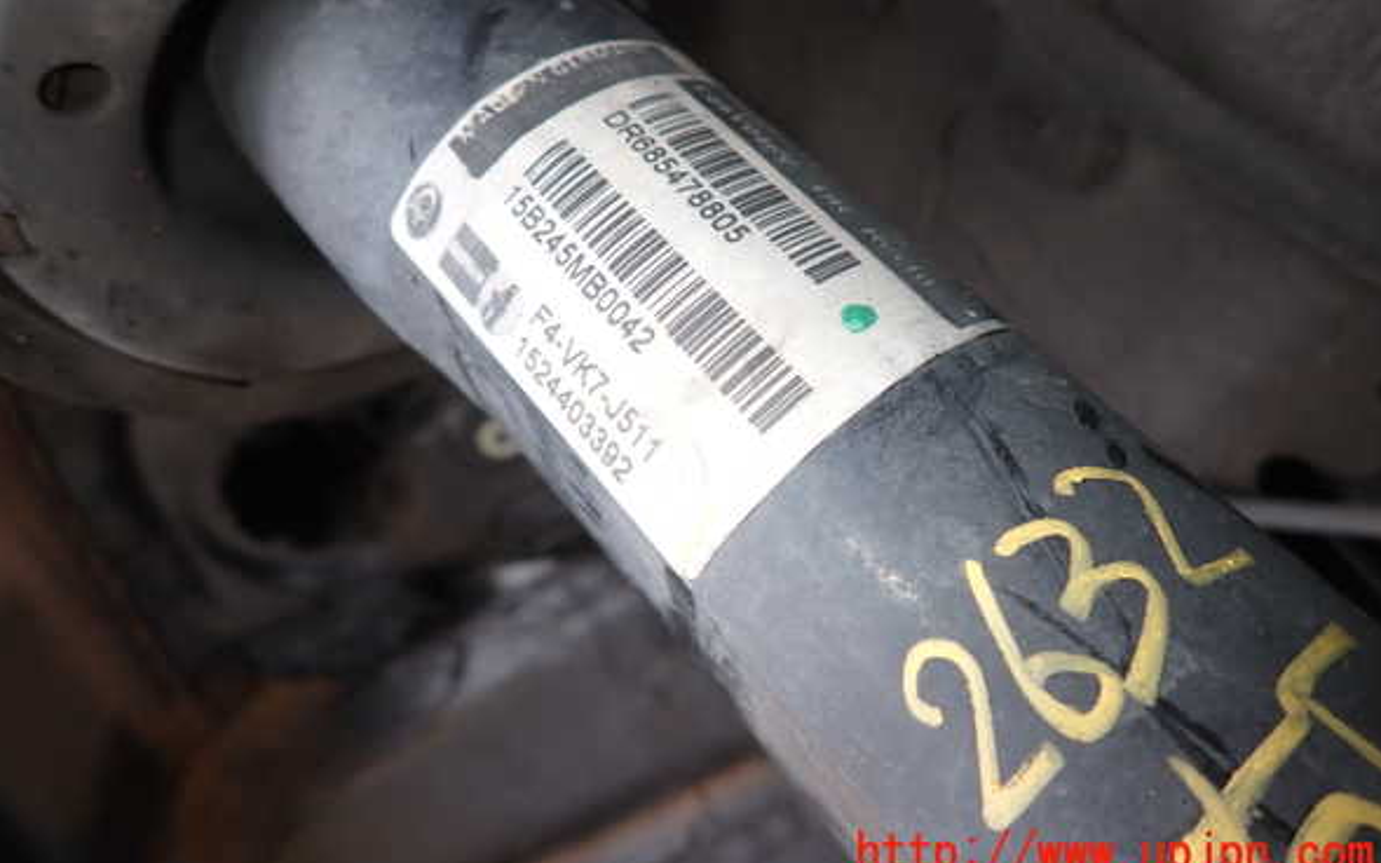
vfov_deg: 45.8
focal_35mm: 27
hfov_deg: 68.4
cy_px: 356
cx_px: 682
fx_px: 1016
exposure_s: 1/30
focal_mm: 4.5
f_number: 5.6
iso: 100
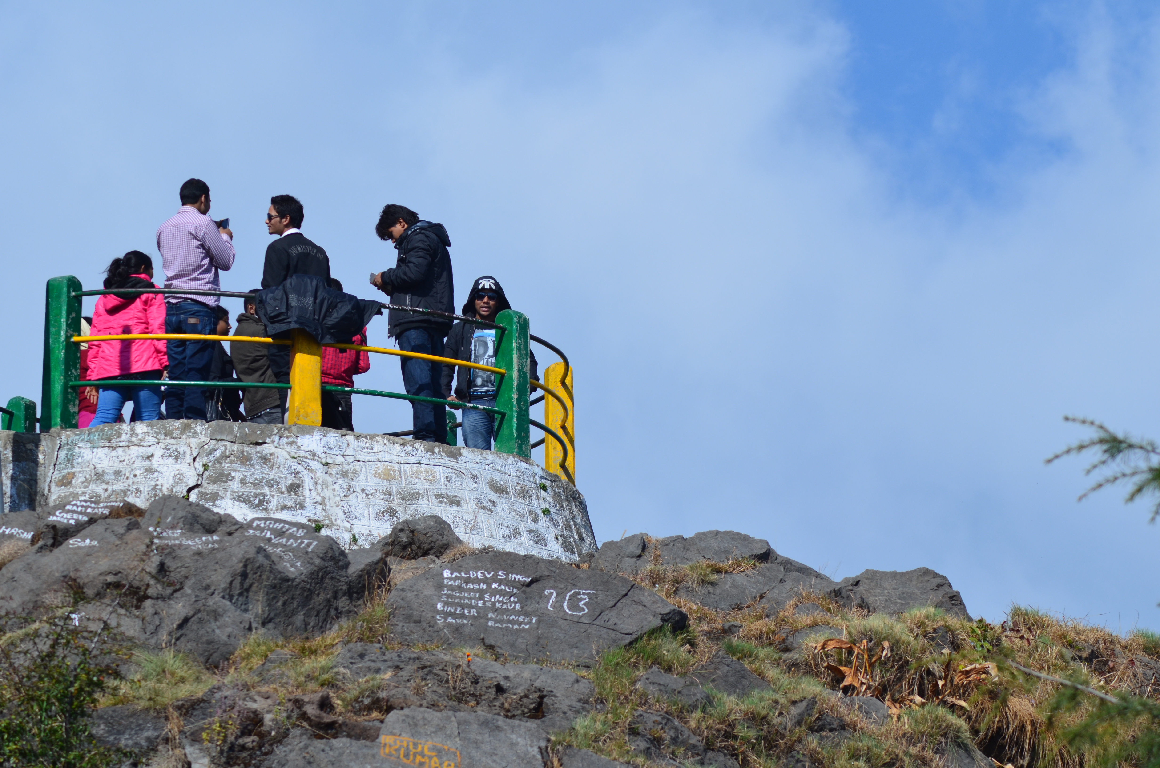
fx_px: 6511
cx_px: 580
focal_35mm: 202
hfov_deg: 10.2
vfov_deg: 6.8
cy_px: 384
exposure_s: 1/1000
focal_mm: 135
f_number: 8
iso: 200
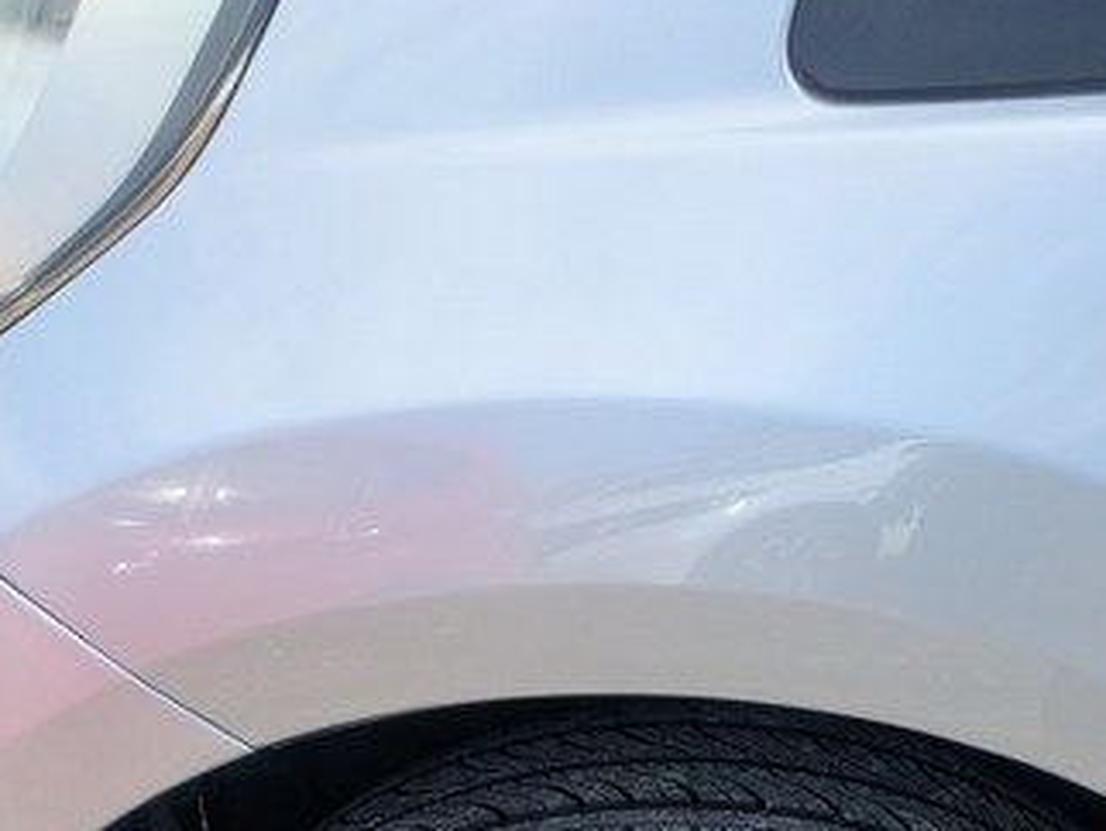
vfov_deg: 22.0
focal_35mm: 62
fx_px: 1982
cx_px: 926
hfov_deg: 30.2
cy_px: 986
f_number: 1.89
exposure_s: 1/781
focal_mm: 5.43
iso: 53
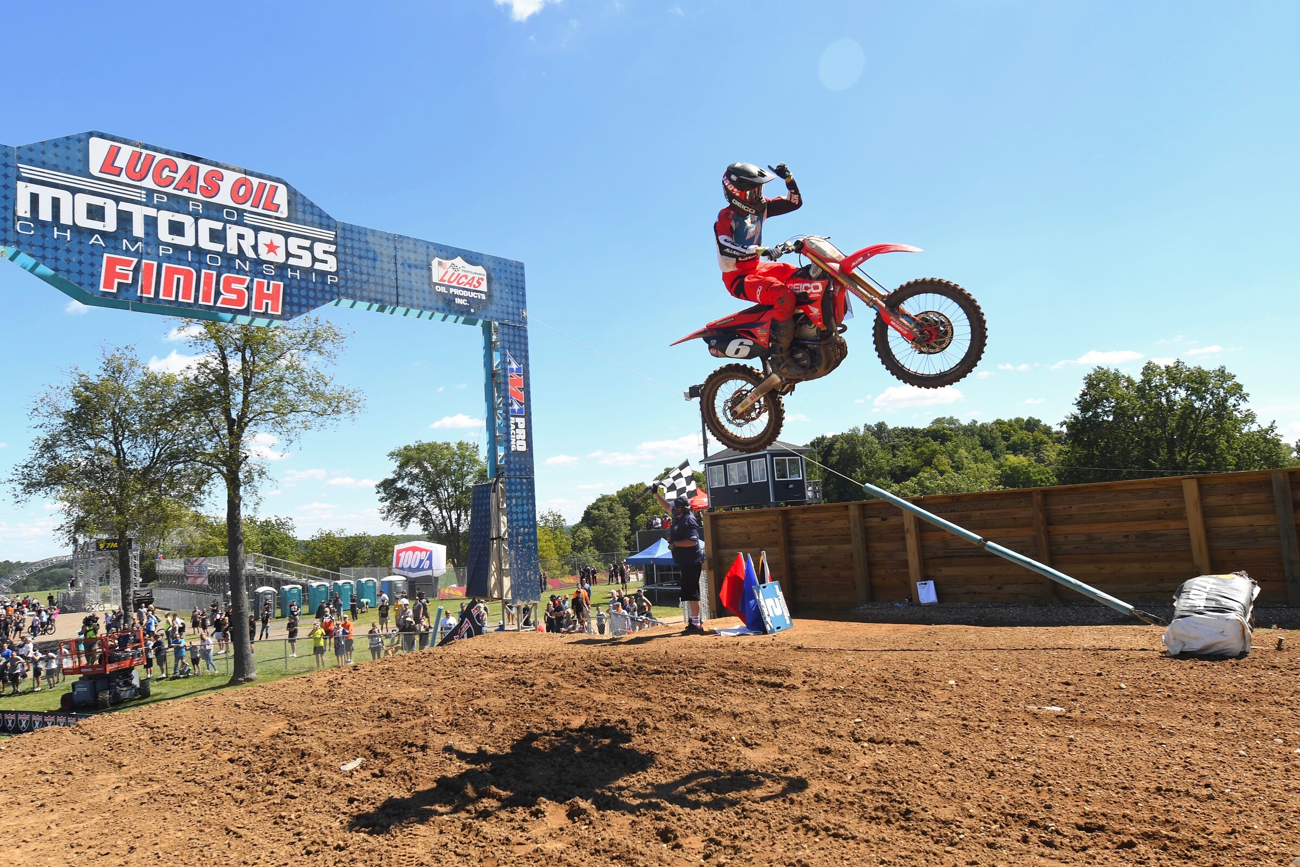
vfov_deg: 53.1
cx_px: 650
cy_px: 434
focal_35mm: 24
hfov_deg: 73.7
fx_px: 867
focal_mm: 16
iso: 400
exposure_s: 1/1600
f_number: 5.6
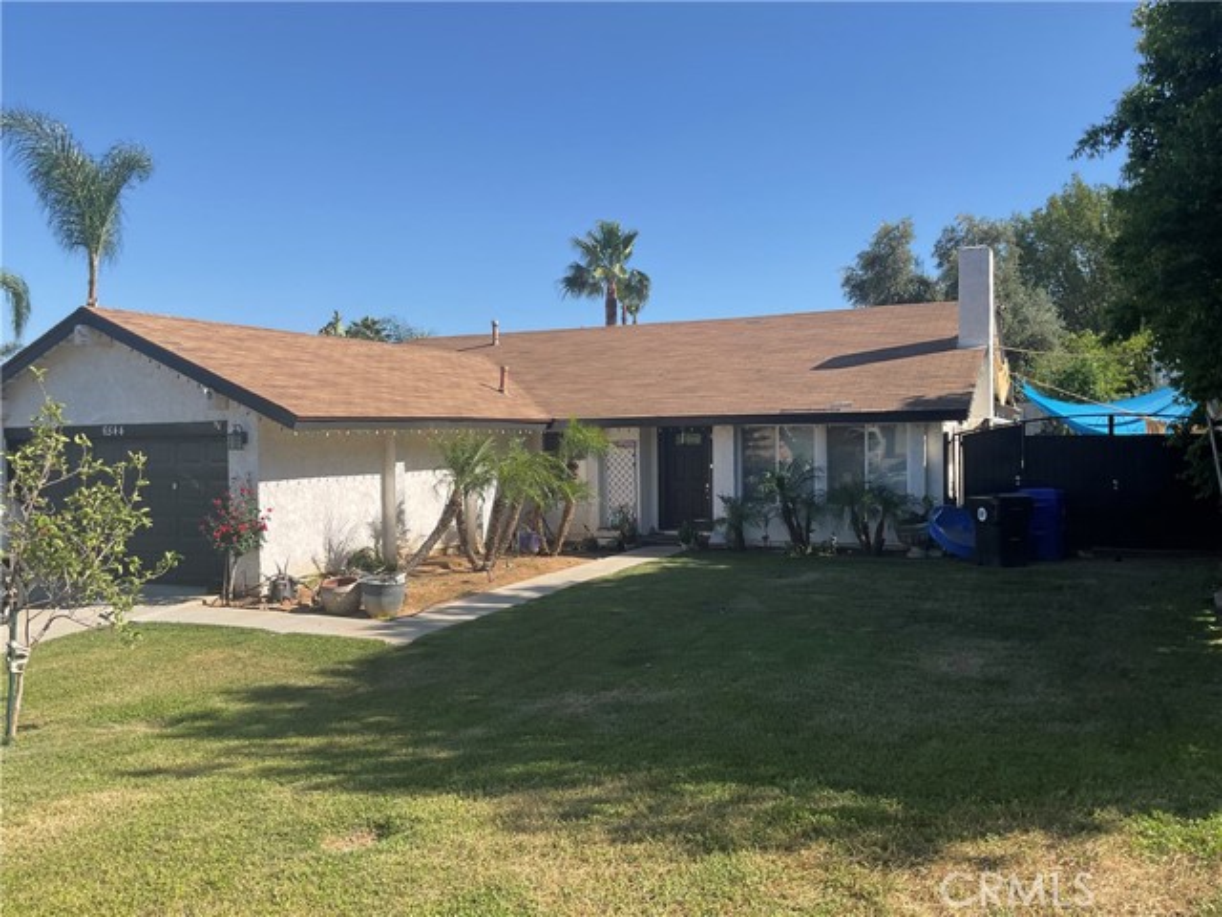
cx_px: 611
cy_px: 458
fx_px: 1024
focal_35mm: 29
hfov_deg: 61.7
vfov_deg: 48.2
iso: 16
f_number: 1.8
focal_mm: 3
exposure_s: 1/1377
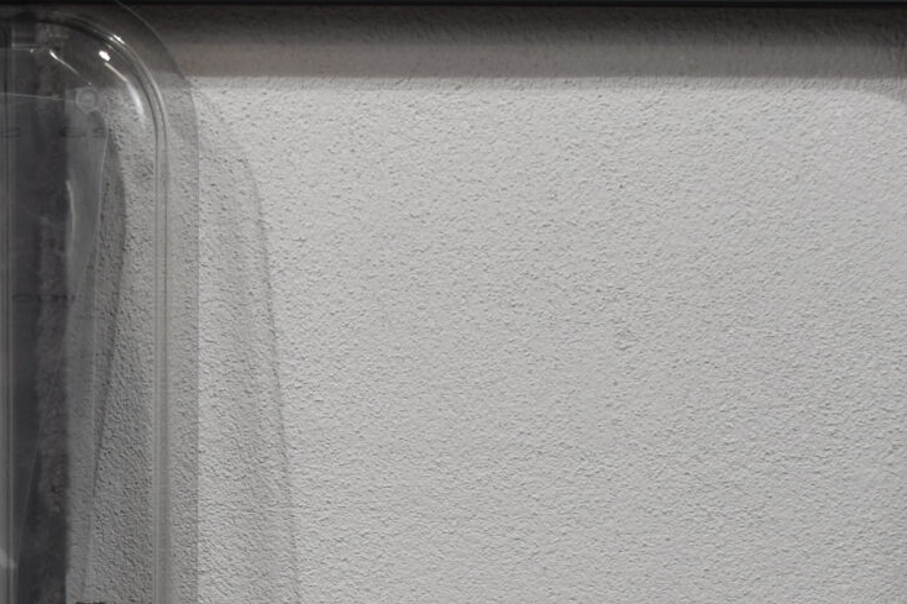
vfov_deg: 10.0
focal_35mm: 136
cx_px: 63
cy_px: 643
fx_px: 3425
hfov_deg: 14.9
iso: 450
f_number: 4
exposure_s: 1/250
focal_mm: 26
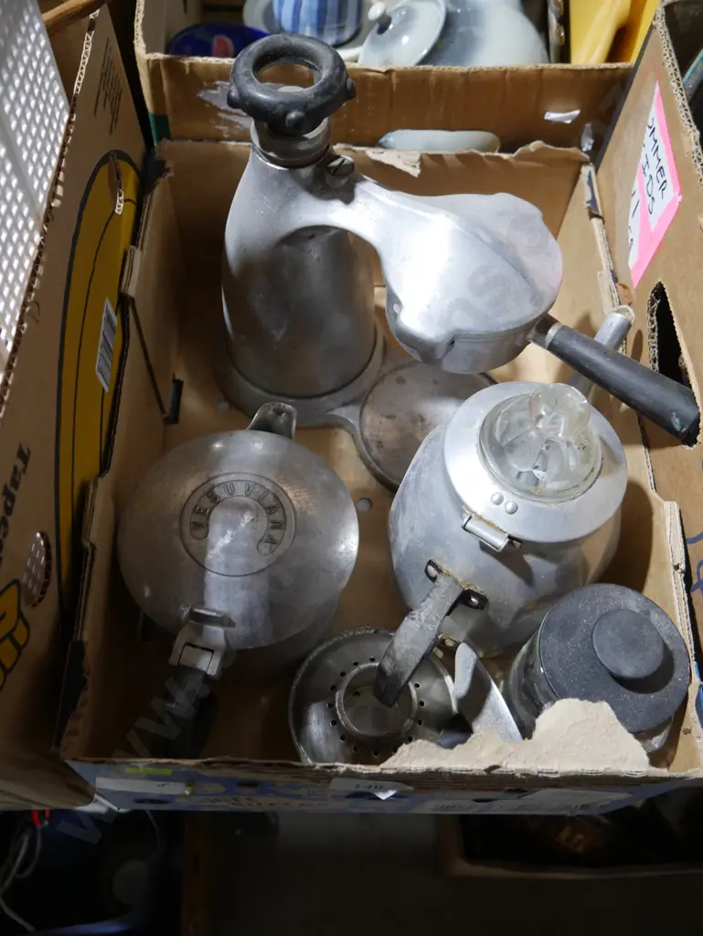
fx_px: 812
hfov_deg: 46.8
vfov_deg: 59.9
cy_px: 468
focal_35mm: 30
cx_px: 352
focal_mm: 15
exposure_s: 1/60
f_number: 3.6
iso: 500
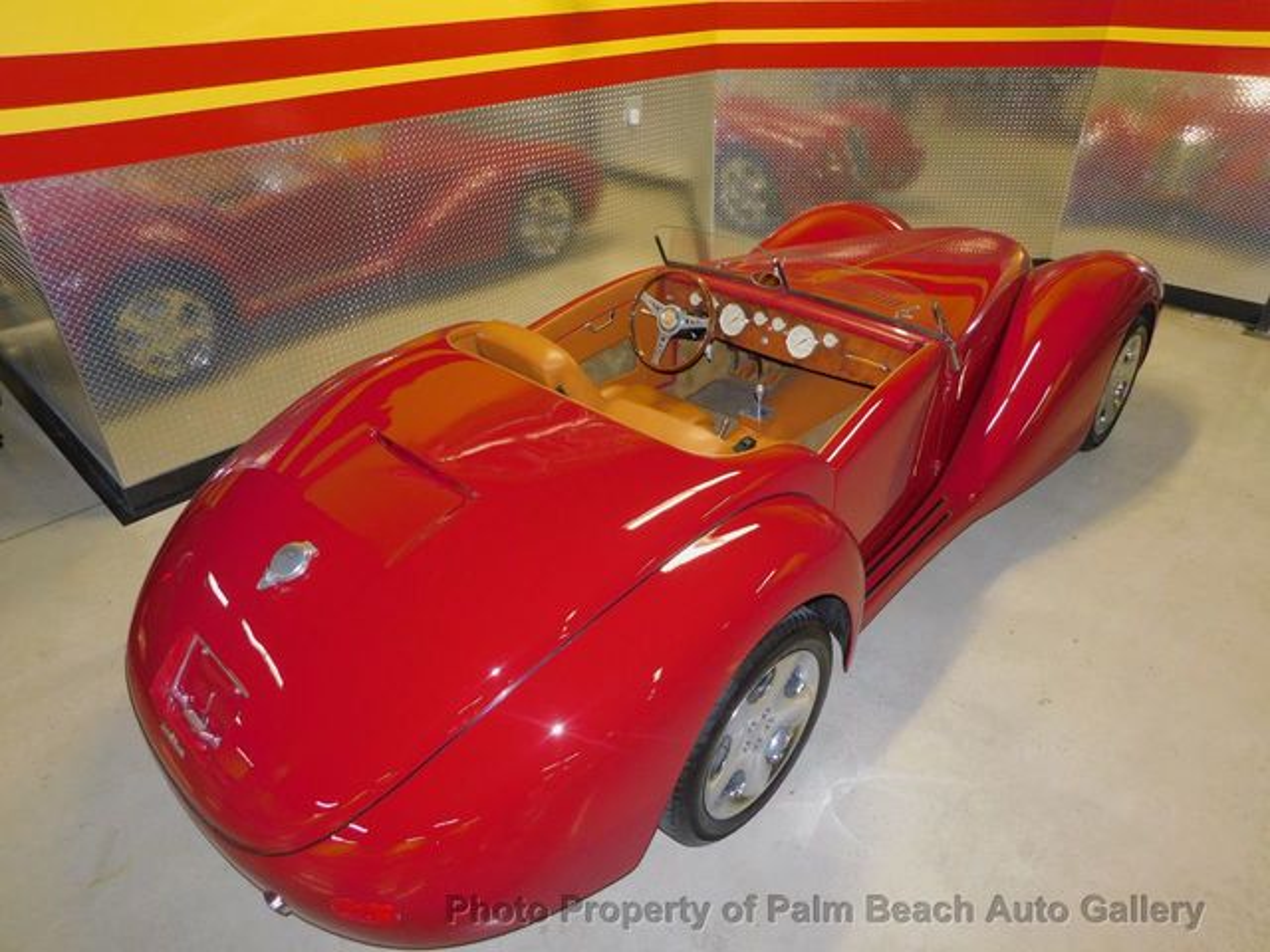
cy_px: 476
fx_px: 844
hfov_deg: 73.9
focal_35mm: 23
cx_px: 635
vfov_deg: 58.9
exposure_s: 1/30
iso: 220
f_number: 3
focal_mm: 4
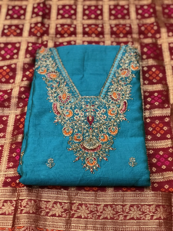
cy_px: 116
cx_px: 86
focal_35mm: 57
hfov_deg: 25.7
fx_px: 380
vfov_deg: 33.8
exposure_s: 1/50
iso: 160
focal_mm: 6.6
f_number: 2.8
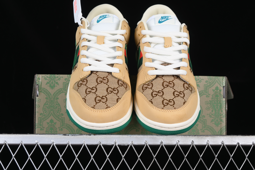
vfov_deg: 18.2
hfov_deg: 27.0
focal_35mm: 75
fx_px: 531
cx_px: 128
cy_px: 85
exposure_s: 1/80
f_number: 7.1
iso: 160
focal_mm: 50
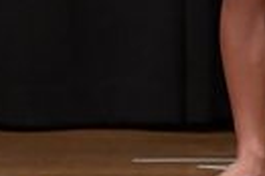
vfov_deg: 1.1
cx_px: -201
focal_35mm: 1287
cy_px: -178
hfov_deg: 1.6
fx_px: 9462
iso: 5000
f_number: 5.6
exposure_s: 1/400
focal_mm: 145
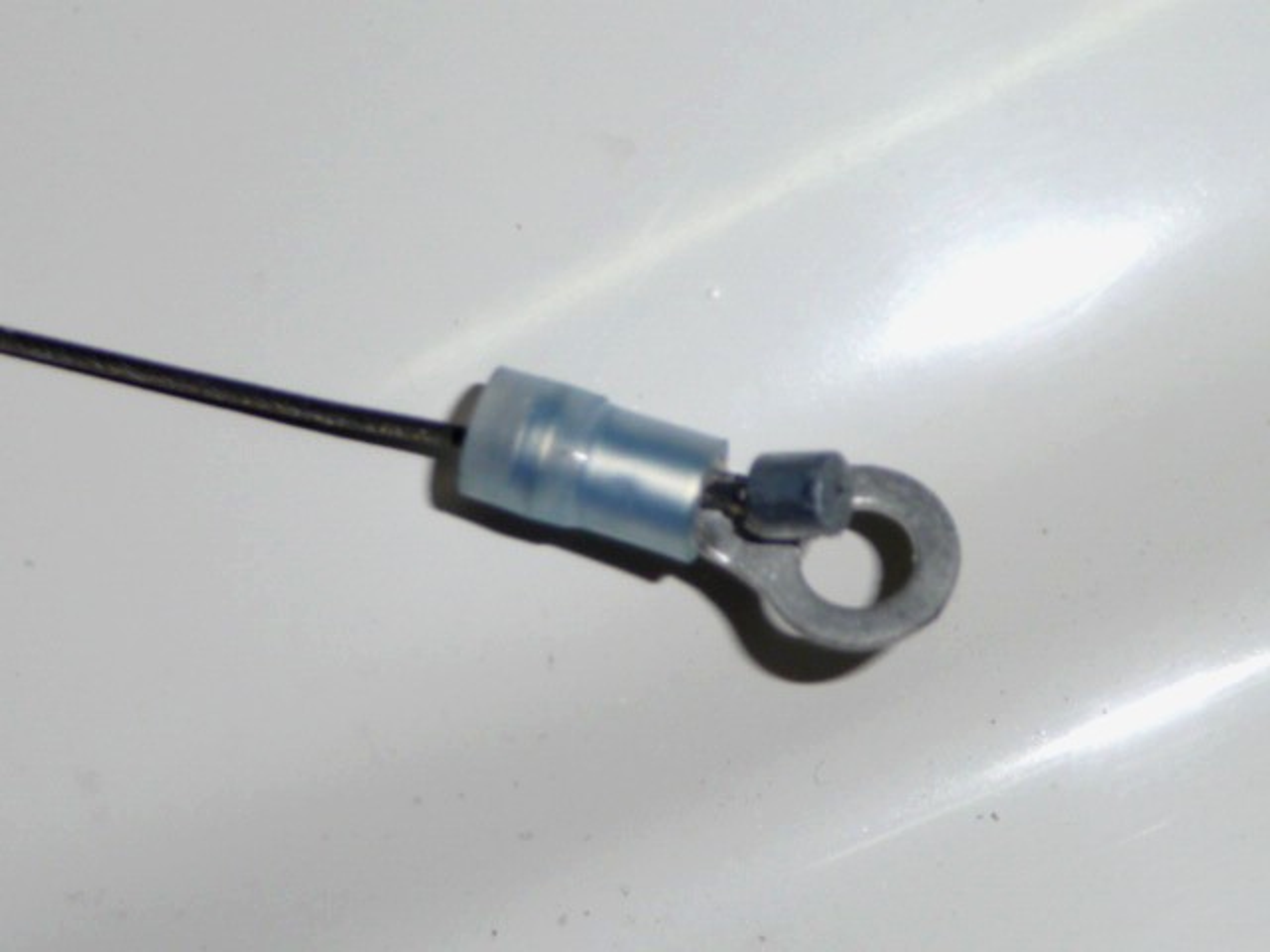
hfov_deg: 15.3
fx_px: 4733
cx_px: 635
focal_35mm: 129
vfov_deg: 11.5
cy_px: 476
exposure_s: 1/40
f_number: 4.6
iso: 100
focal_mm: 13.1
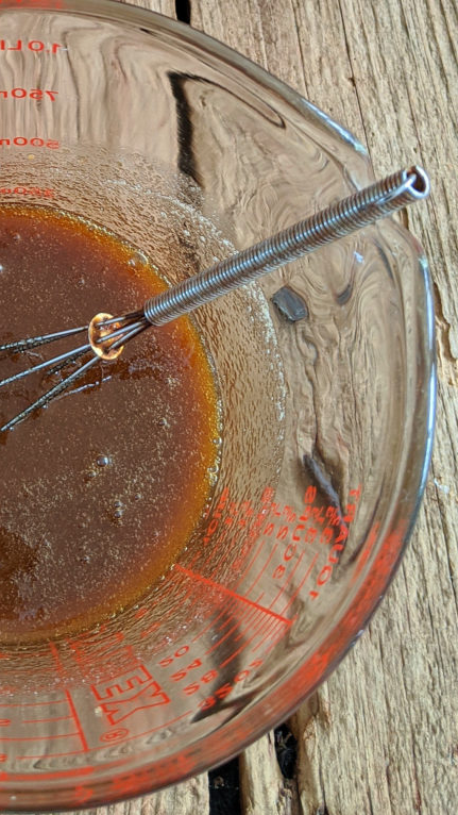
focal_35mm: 59
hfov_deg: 19.8
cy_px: 17
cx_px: 7
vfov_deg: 32.8
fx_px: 1274
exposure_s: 1/49.9
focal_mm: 4.44
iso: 83
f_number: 1.8
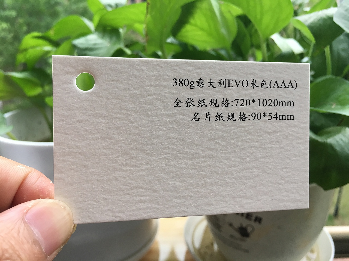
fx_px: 292
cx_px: 174
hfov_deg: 61.7
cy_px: 130
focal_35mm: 29
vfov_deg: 48.2
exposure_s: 1/33
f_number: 2.2
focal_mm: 4.15
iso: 40
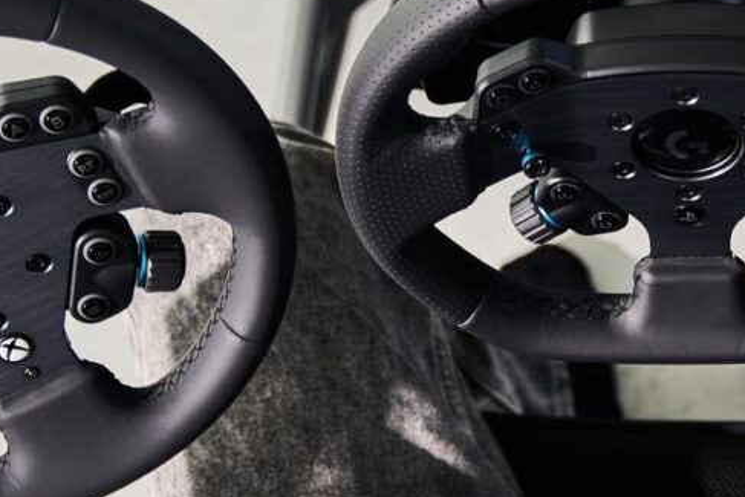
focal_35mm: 123
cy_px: 191
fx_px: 2546
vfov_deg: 11.1
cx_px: 675
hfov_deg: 16.4
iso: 100
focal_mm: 37
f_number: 3.2
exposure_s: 1/100
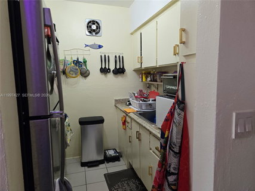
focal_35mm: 23
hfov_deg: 73.9
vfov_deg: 58.9
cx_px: 128
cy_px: 96
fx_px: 169
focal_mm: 5.4
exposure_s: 1/120
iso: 320
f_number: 1.8
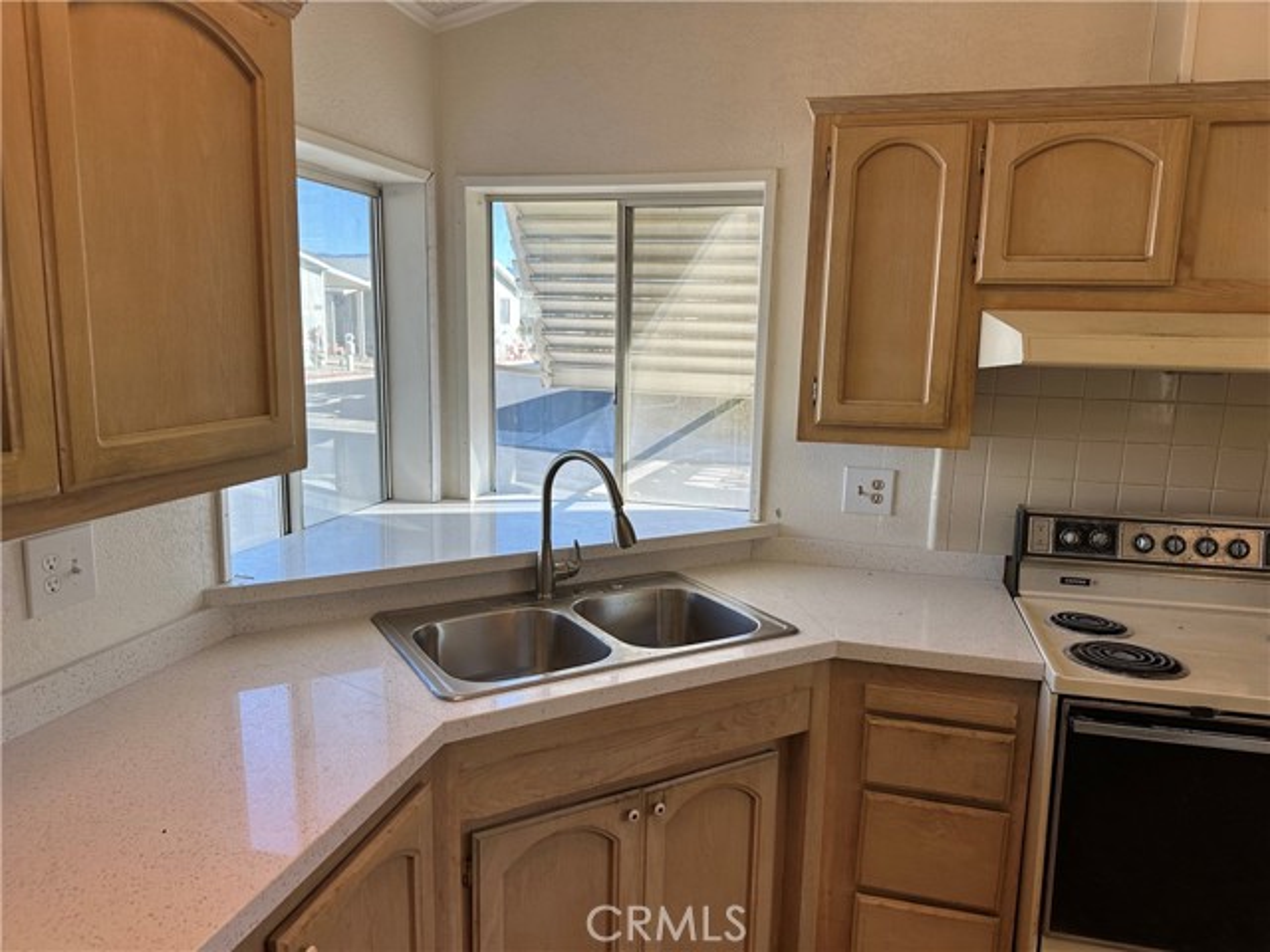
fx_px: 881
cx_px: 635
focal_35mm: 24
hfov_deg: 71.6
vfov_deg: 56.8
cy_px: 476
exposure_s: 1/441
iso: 80
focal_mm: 6.86
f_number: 1.78
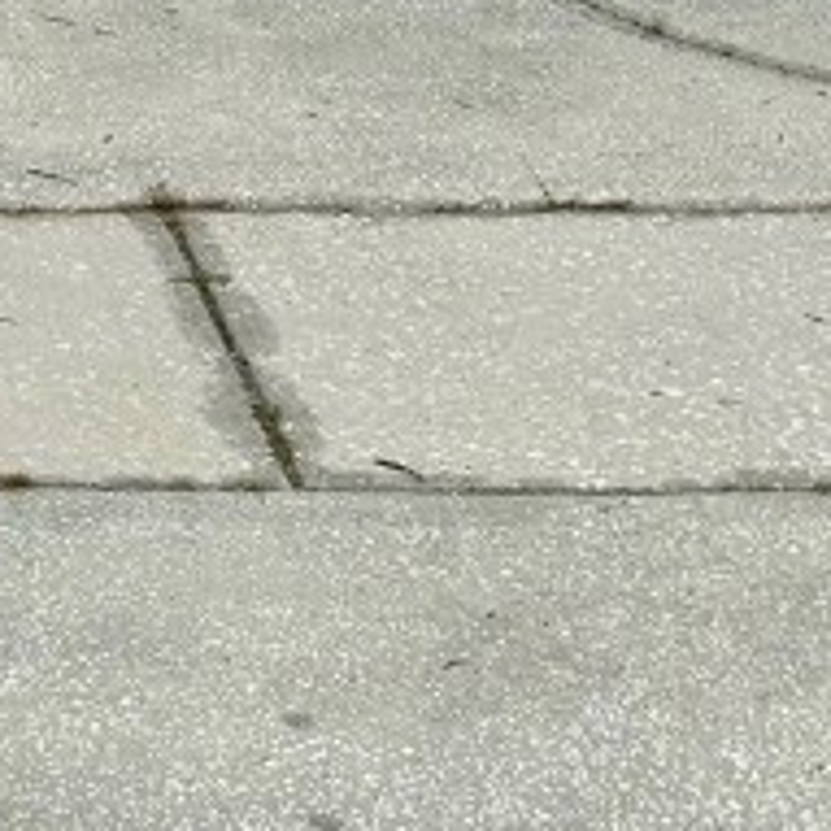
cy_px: -805
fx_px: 3096
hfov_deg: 14.4
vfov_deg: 13.3
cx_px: -344
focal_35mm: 114
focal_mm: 6.86
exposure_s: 1/3597
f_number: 1.78
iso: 80
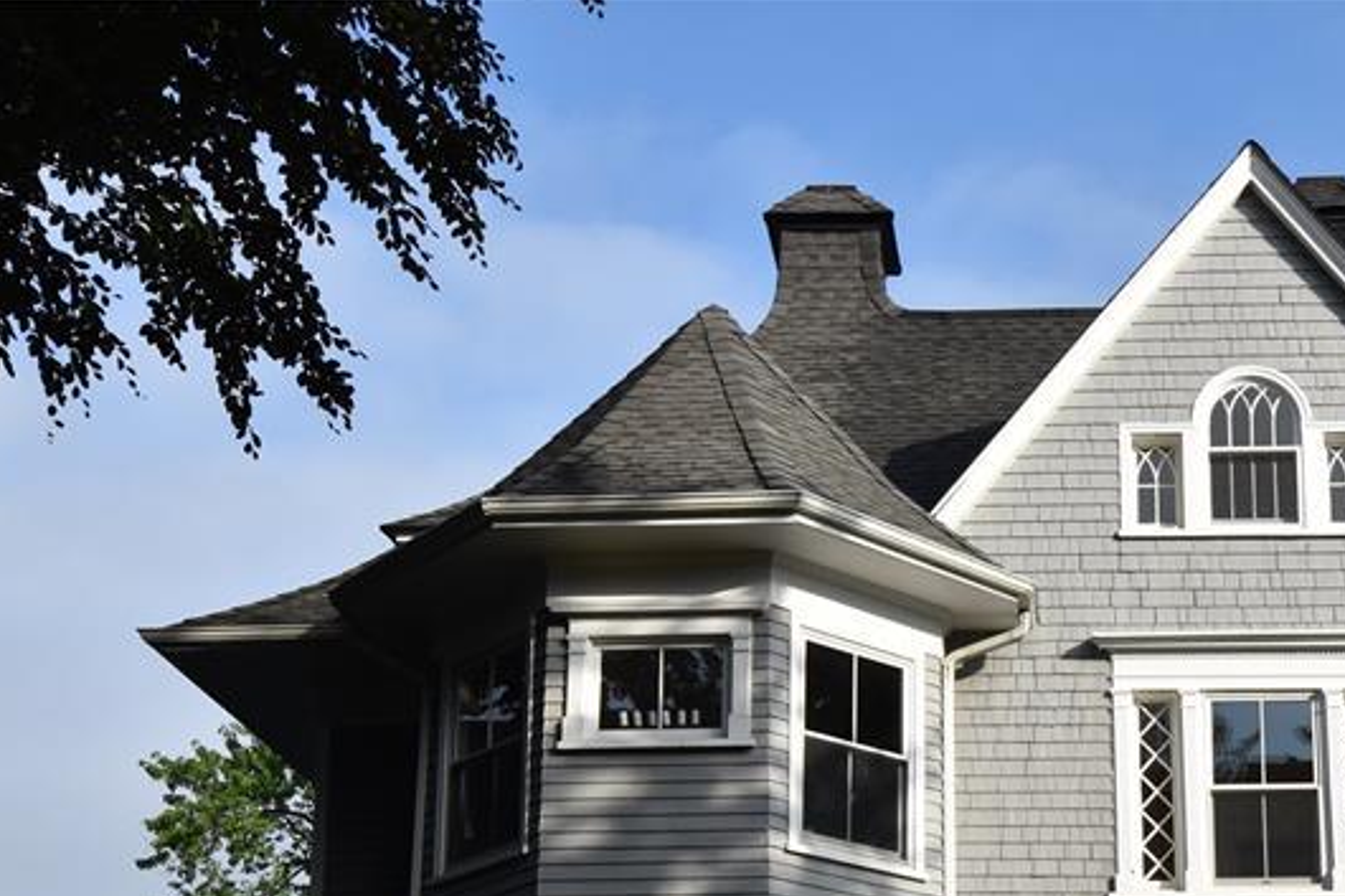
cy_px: 863
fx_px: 2166
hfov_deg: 33.7
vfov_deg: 22.6
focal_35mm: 58
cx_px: 1033
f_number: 9
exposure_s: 1/320
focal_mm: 20
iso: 200
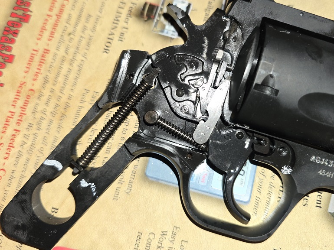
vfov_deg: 58.9
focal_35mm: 23
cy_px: 125
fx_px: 222
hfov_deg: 73.9
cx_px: 167
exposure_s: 1/40
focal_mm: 6.3
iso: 100
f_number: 1.7
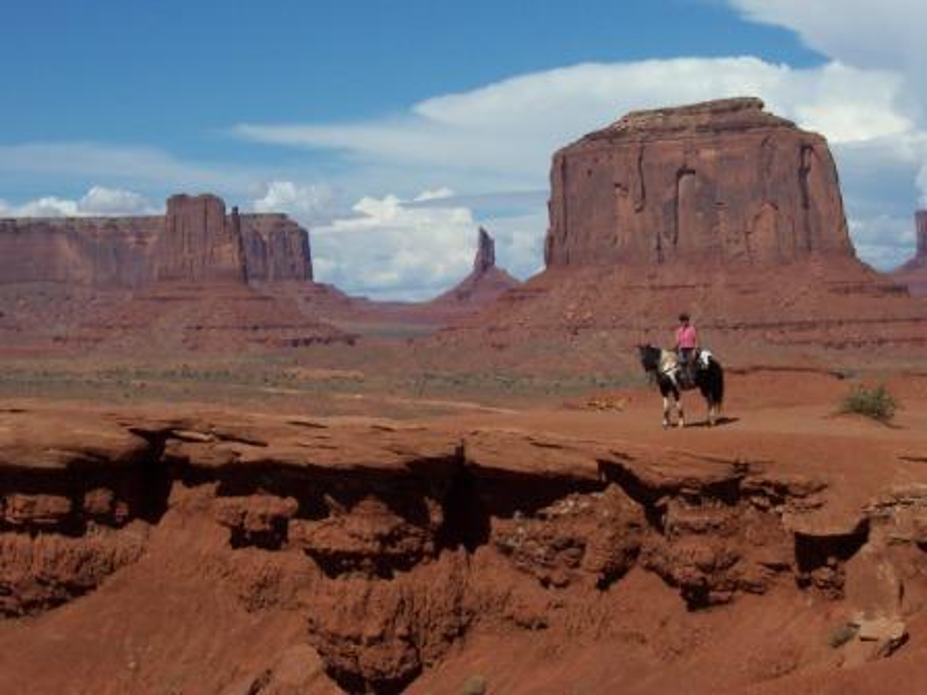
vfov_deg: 16.6
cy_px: 348
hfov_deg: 22.0
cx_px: 464
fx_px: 2383
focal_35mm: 89
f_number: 8
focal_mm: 13.5
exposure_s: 1/500
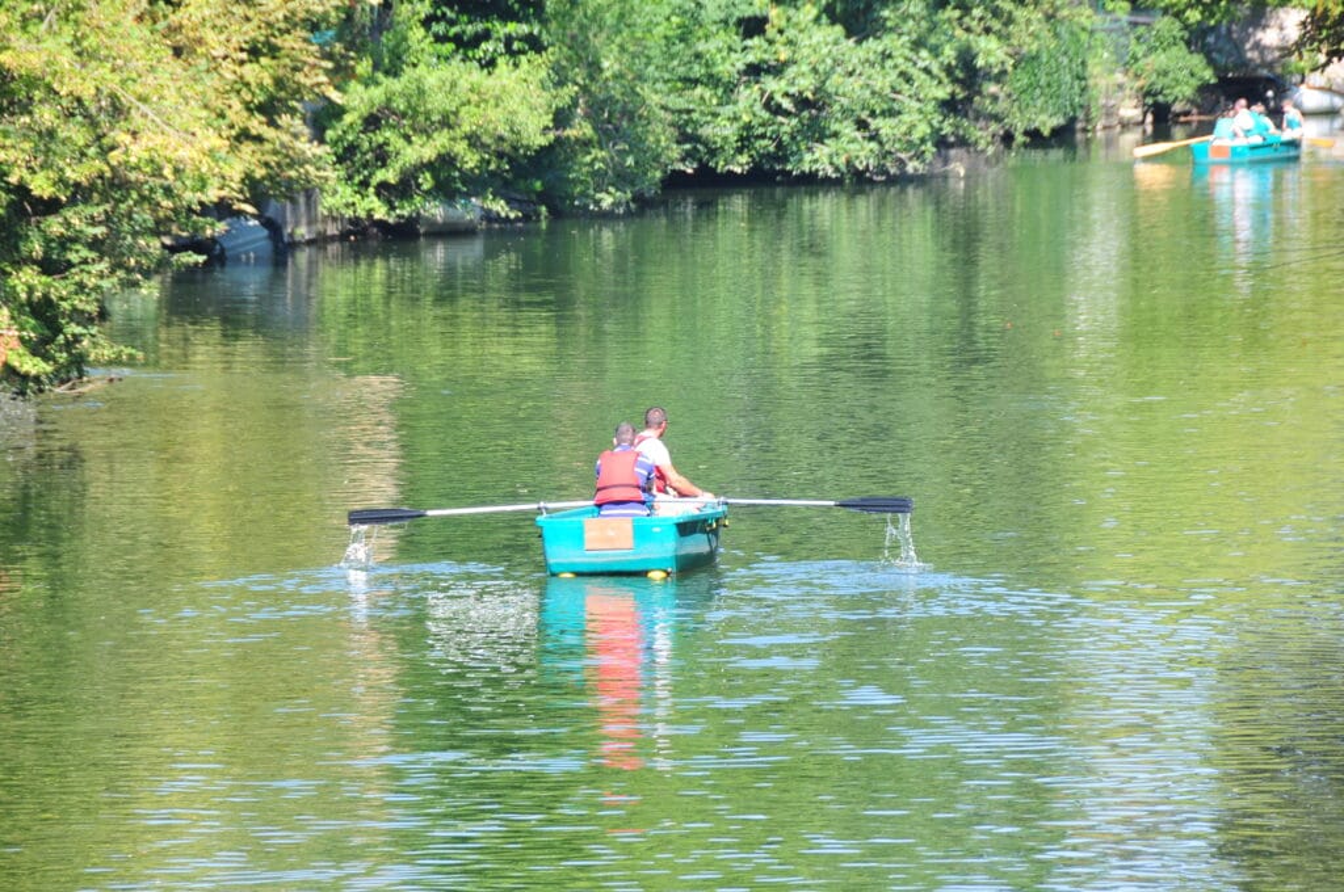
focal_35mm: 300
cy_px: 446
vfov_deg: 4.6
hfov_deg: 6.9
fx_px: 11186
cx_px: 672
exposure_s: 1/250
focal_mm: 200
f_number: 9
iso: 400
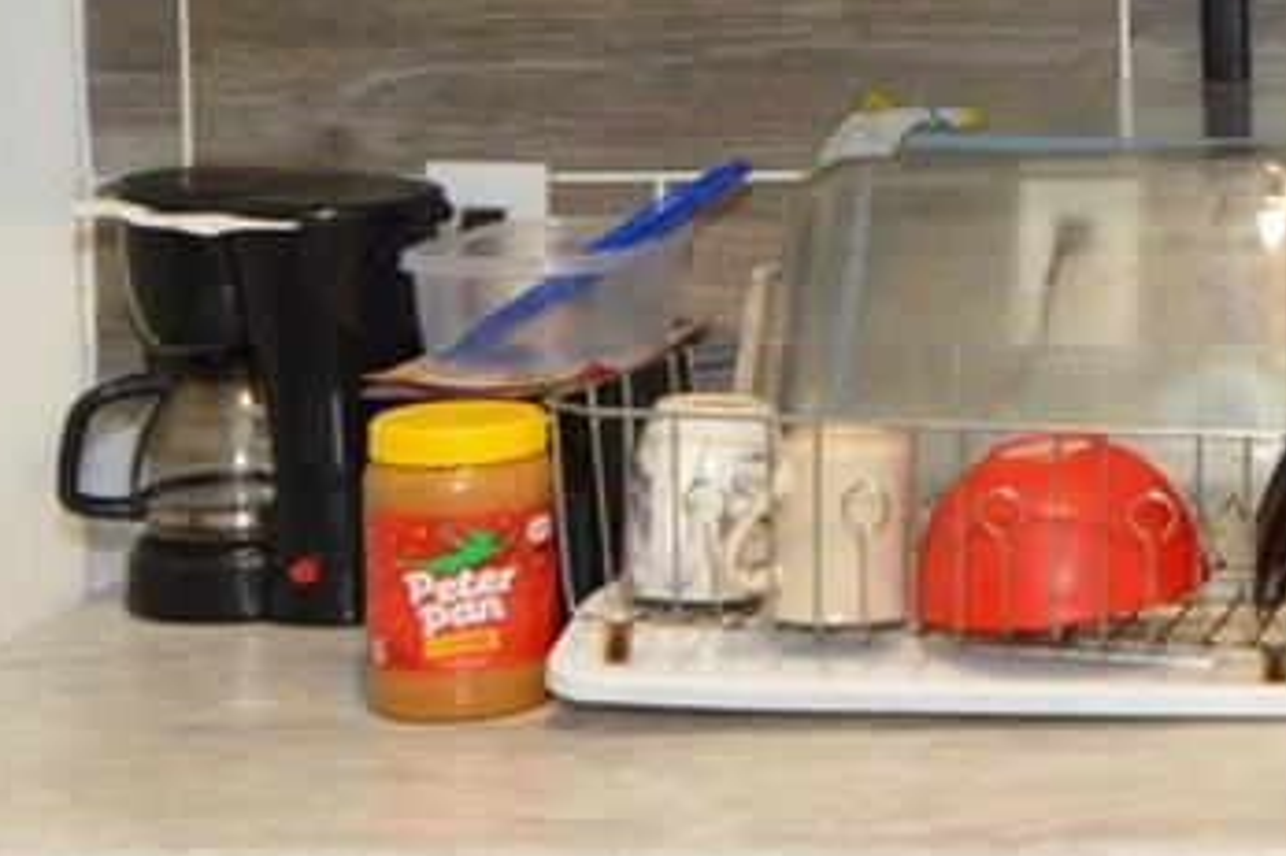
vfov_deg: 16.2
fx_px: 2963
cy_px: 61
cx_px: 1879
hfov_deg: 21.1
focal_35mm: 83
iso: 1000
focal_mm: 12
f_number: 4
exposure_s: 1/60
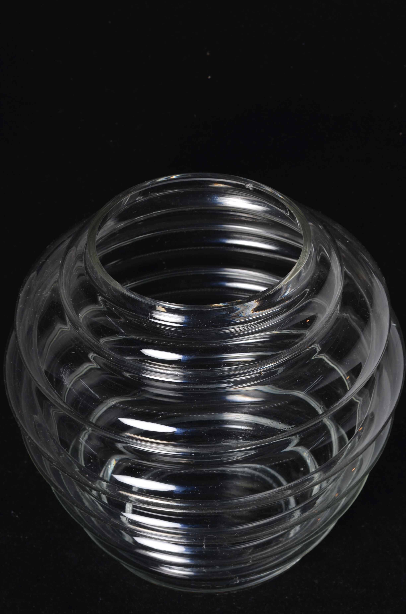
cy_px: 307
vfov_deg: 27.0
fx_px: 1274
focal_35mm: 75
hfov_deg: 18.1
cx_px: 203
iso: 100
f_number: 11
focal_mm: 50
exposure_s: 1/125
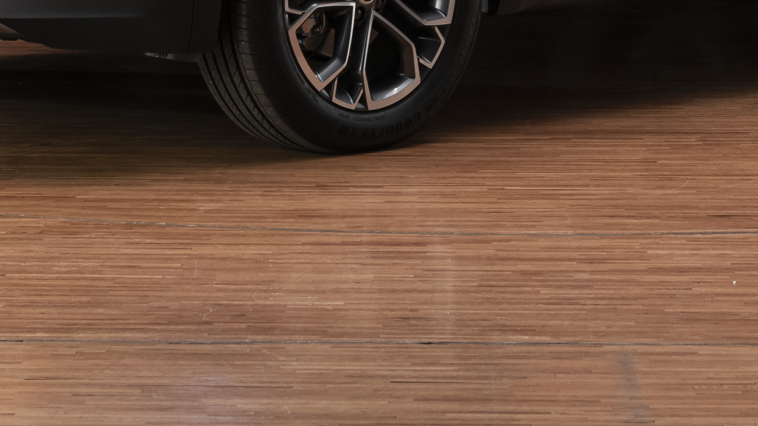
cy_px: -323
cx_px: 472
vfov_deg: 6.1
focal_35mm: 194
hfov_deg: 11.1
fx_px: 3899
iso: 100
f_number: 9
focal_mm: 45
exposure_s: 1/2
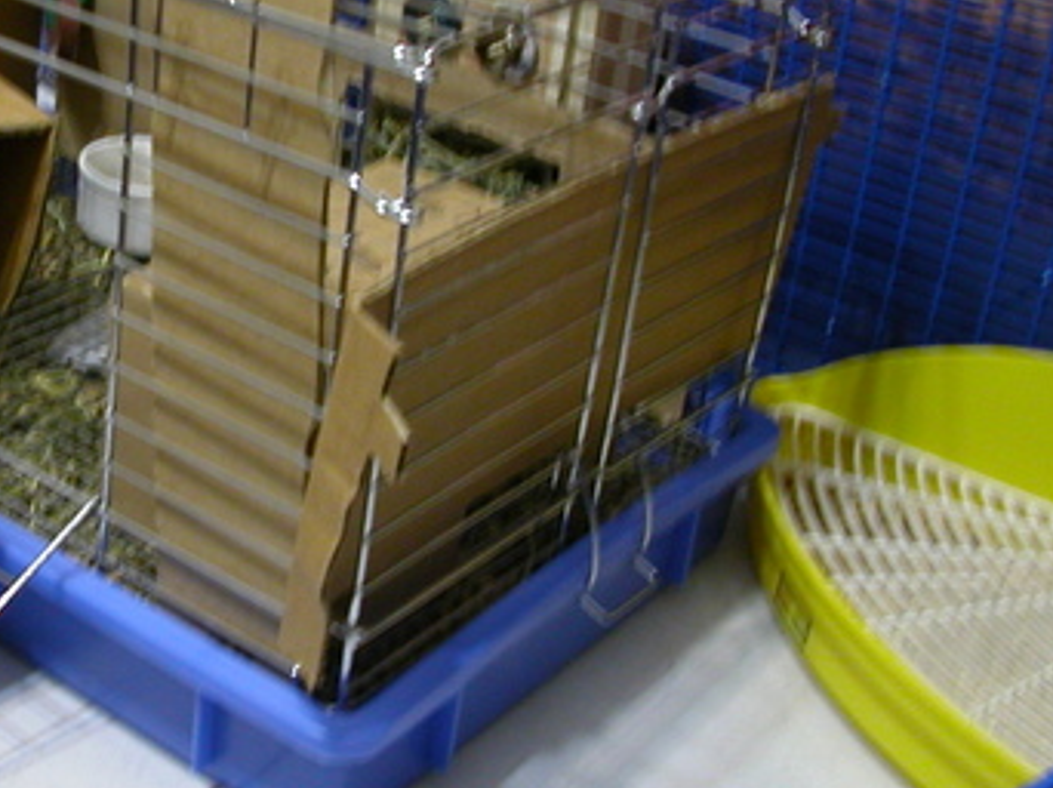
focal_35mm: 65
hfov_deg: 28.8
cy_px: 397
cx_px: 139
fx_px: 1976
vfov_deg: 22.6
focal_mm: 5.6
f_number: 2.7
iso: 196
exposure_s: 1/5
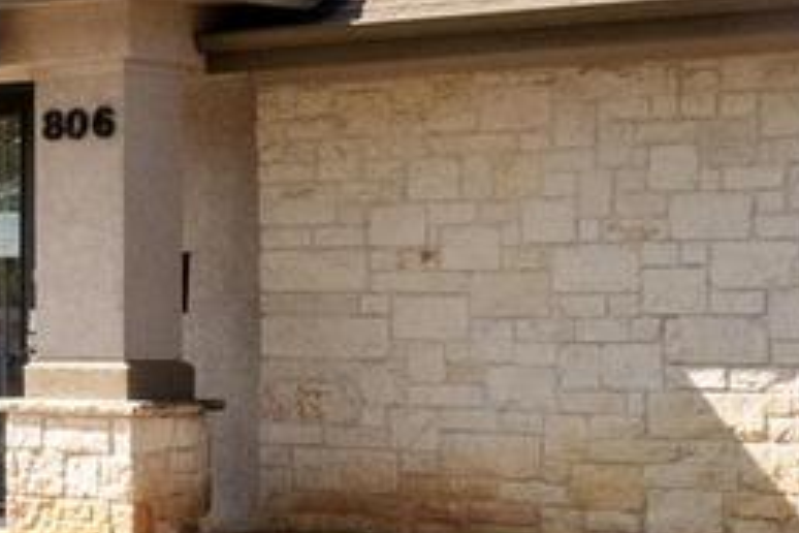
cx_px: -446
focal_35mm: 111
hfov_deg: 16.5
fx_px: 2463
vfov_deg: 12.3
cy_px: 302
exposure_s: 1/400
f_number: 16
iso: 2000
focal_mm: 14
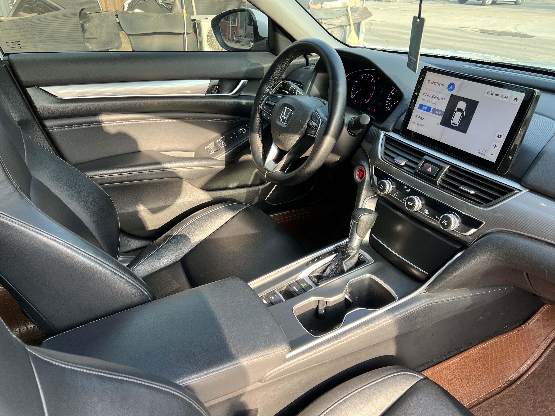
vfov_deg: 53.1
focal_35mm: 26
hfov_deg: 67.3
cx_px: 278
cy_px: 208
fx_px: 417
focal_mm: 5.7
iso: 100
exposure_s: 1/121
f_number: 1.5
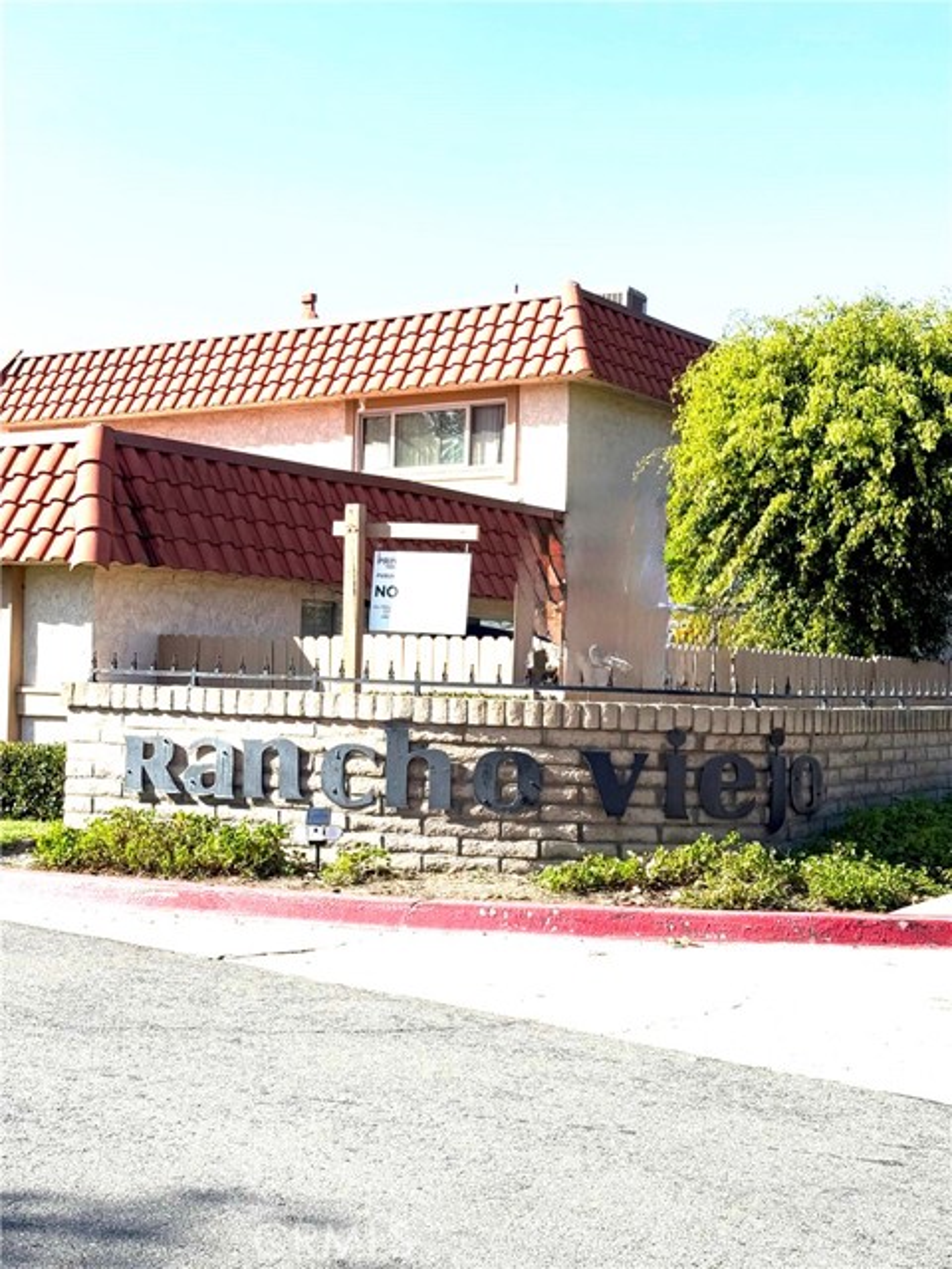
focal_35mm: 48
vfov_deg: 39.7
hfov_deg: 30.3
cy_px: 634
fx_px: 1760
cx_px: 476
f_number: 1.78
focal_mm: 6.76
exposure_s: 1/4098
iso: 64
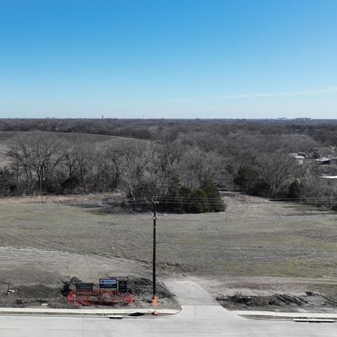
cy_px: 115
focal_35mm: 48
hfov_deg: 33.2
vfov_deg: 35.1
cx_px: 22
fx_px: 529
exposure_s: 1/1600
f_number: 2.8
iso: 100
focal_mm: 12.29
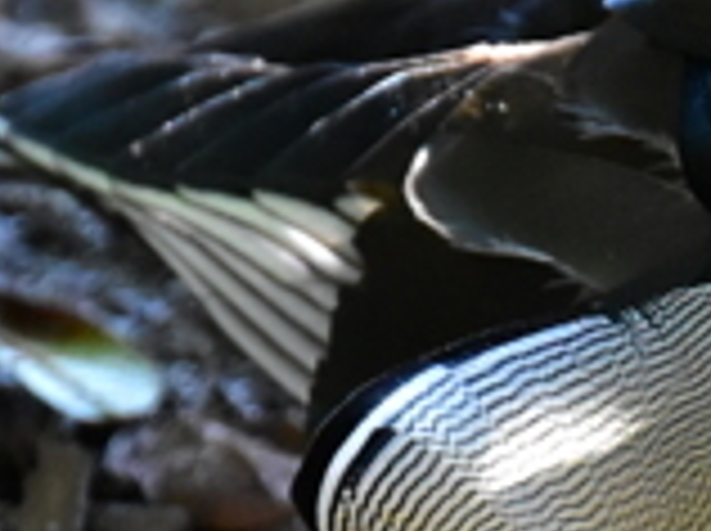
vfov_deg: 0.8
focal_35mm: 1872
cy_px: 493
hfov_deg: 1.1
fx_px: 38392
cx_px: 1202
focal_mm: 200
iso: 3200
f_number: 6.3
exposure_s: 1/320
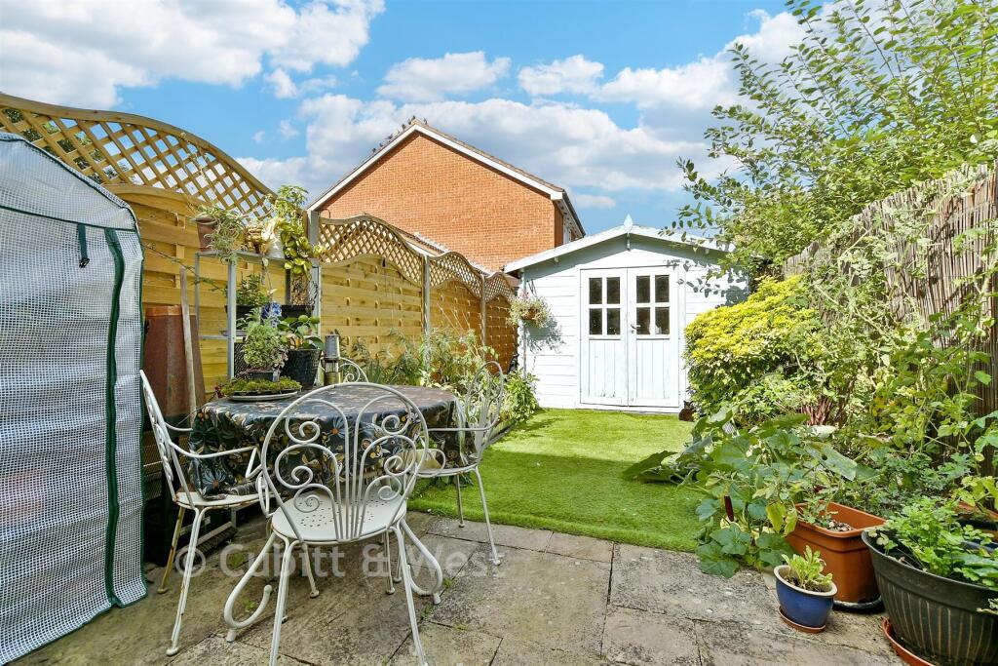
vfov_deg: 77.3
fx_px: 416
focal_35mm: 15
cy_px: 333
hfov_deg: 100.4
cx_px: 499
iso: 160
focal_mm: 10
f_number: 8
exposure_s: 1/200
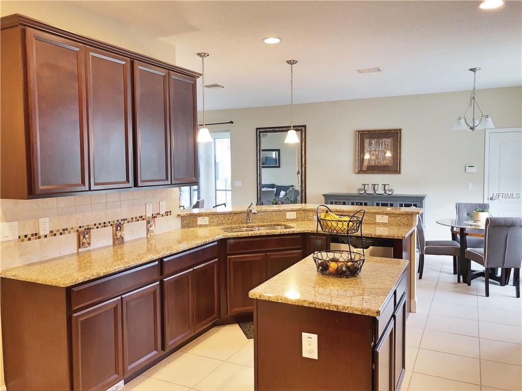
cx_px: 261
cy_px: 196
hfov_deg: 63.5
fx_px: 422
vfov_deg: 49.7
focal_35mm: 28
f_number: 1.8
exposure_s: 1/30
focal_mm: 3.99
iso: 32
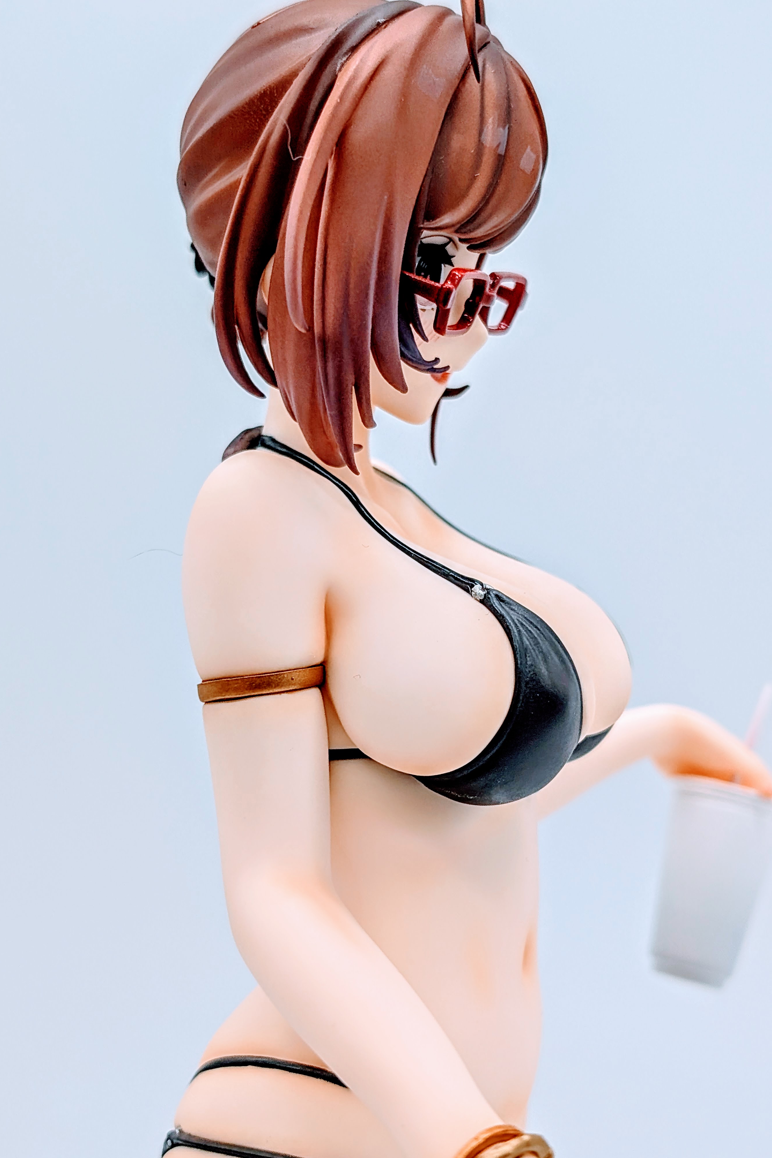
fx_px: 1672
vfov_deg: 38.2
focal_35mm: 52
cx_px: 413
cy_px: 569
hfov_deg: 26.0
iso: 43
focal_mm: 6.9
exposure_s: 1/122
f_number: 1.68
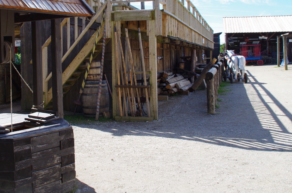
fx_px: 405
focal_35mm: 50
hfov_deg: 39.4
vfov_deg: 26.7
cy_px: 60
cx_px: 106
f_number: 11
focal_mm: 24
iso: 250
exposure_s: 1/125
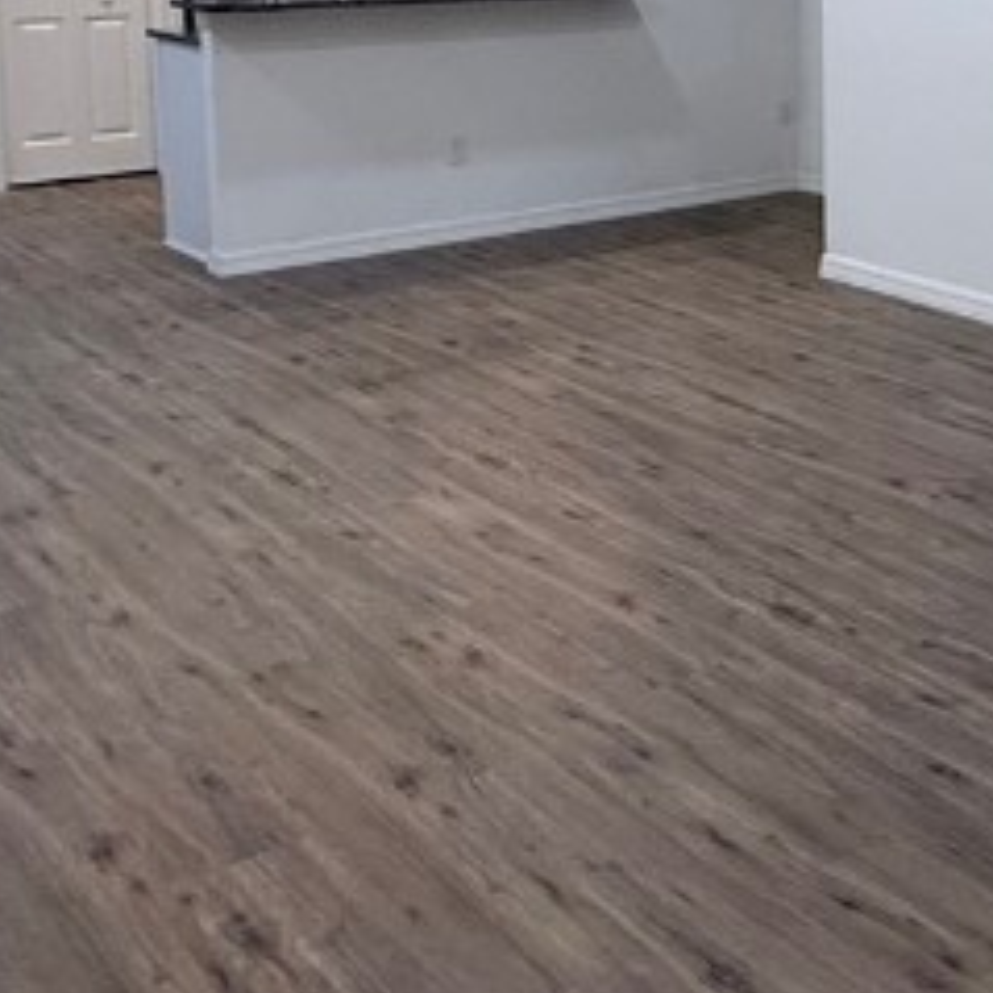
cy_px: 129
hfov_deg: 30.8
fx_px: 1720
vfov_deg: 31.0
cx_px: 889
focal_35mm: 53
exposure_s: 1/120
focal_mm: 2.22
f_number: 2.2
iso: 250
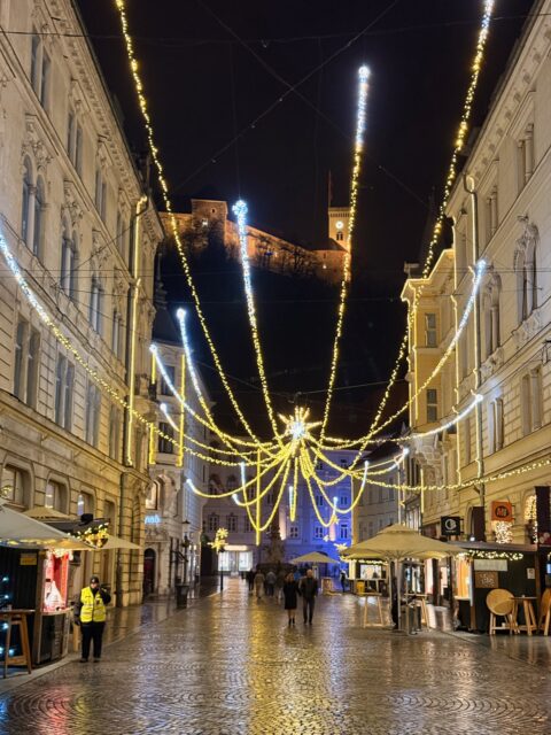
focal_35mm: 48
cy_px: 368
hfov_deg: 30.3
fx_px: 1019
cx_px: 276
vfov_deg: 39.7
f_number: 1.78
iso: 400
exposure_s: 1/33
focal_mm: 6.76
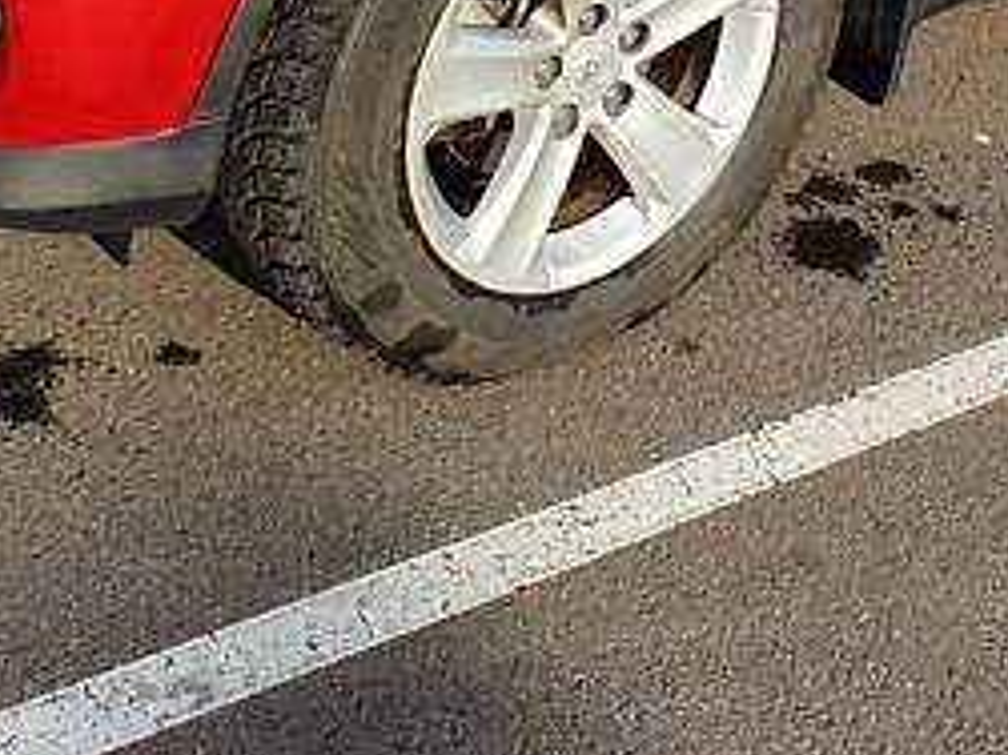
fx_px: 2416
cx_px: 671
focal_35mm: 83
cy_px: -225
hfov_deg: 23.5
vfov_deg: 16.8
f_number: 2.4
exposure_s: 1/634
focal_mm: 4.3
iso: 50
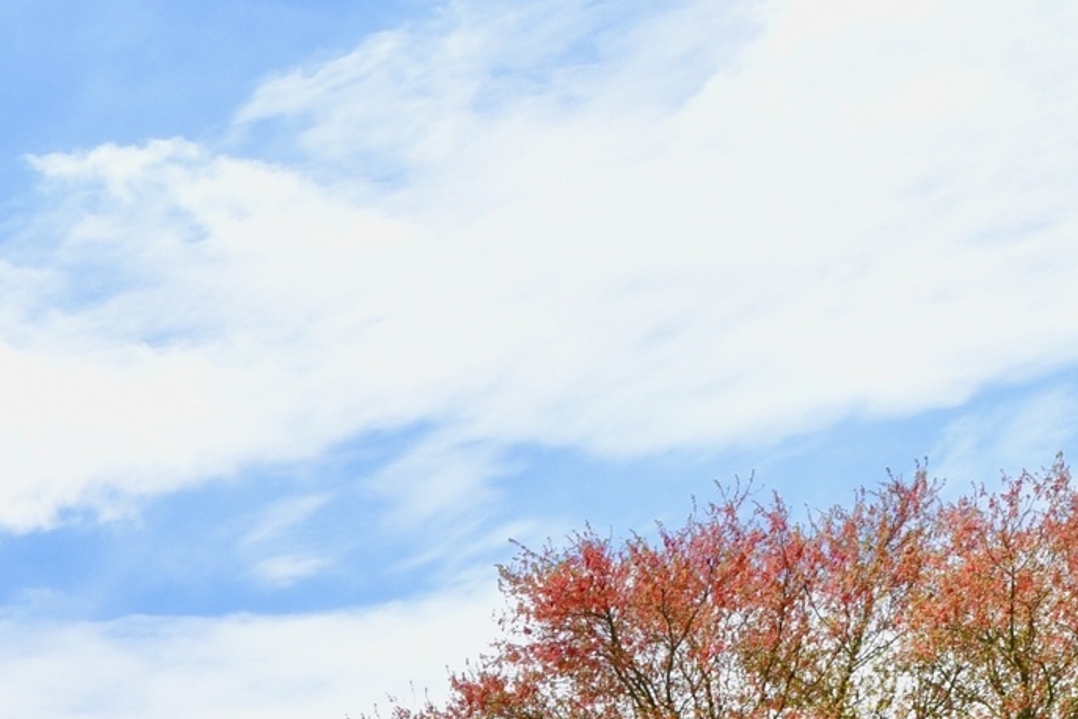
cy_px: 1604
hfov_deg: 17.1
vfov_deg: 13.0
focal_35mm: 85
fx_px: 2545
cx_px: -1111
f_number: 14
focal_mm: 19
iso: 640
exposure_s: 1/800
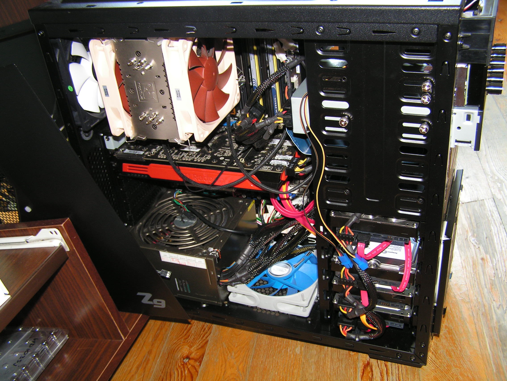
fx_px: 557
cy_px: 190
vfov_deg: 37.7
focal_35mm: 38
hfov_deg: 49.0
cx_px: 254
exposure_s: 1/8
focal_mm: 6.3
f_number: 2.8
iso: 50
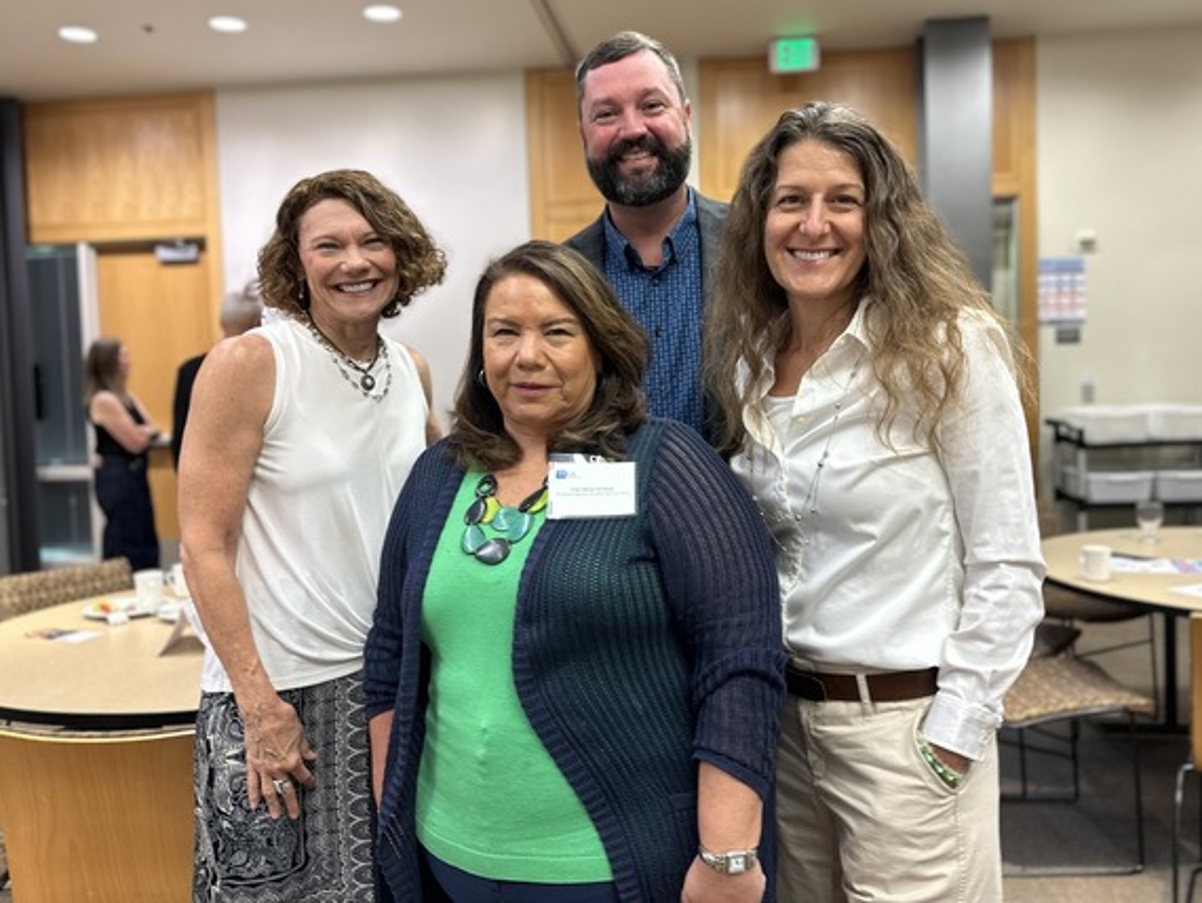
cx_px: 601
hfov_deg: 71.6
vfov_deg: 56.9
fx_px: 834
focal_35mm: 24
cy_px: 452
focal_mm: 6.86
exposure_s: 1/60
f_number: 1.78
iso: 200
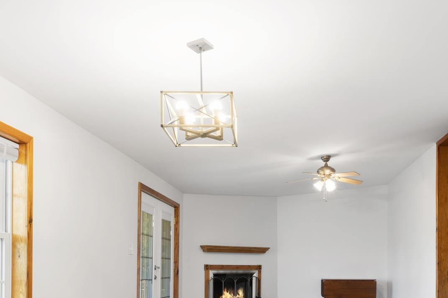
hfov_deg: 53.6
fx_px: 436
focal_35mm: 35
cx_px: 289
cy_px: 263
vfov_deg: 35.8
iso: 200
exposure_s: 1/2
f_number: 9
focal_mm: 10
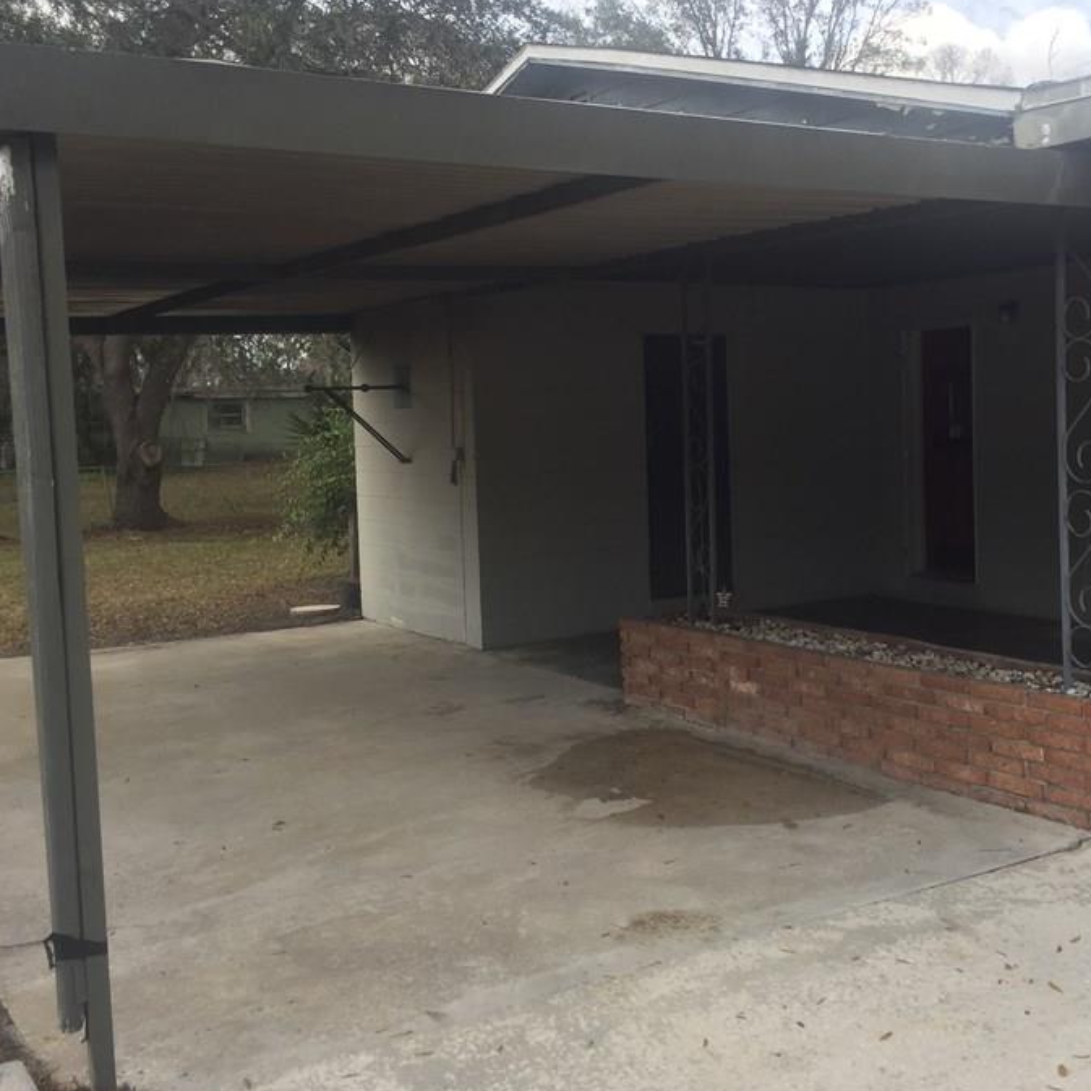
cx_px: 765
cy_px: 512
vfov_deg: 42.8
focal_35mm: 39
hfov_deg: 42.0
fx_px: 1391
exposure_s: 1/599
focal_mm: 4.15
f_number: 2.2
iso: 32
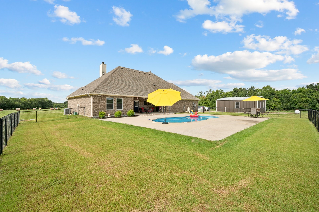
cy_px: 109
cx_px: 159
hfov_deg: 100.4
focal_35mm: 15
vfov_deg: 77.3
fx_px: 133
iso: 200
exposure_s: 1/1000
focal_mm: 14
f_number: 8
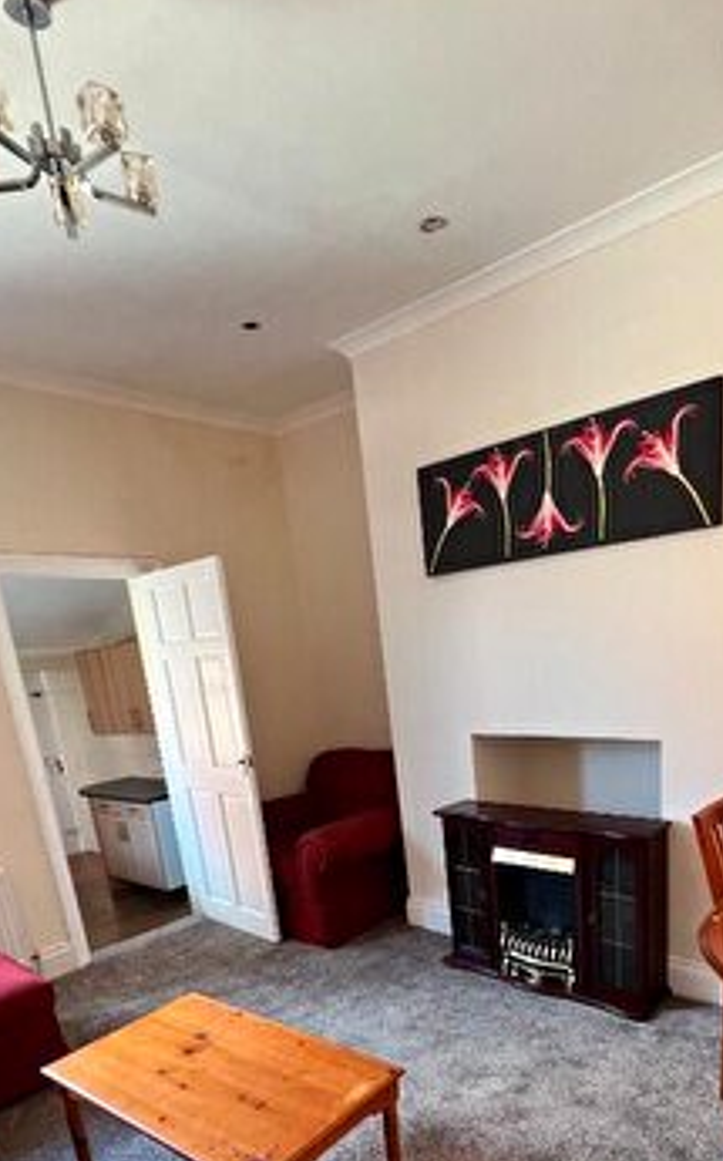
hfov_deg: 56.3
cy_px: 843
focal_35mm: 21
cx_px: 461
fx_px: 663
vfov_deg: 77.4
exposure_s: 1/77
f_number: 1.8
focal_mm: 1.57
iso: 250
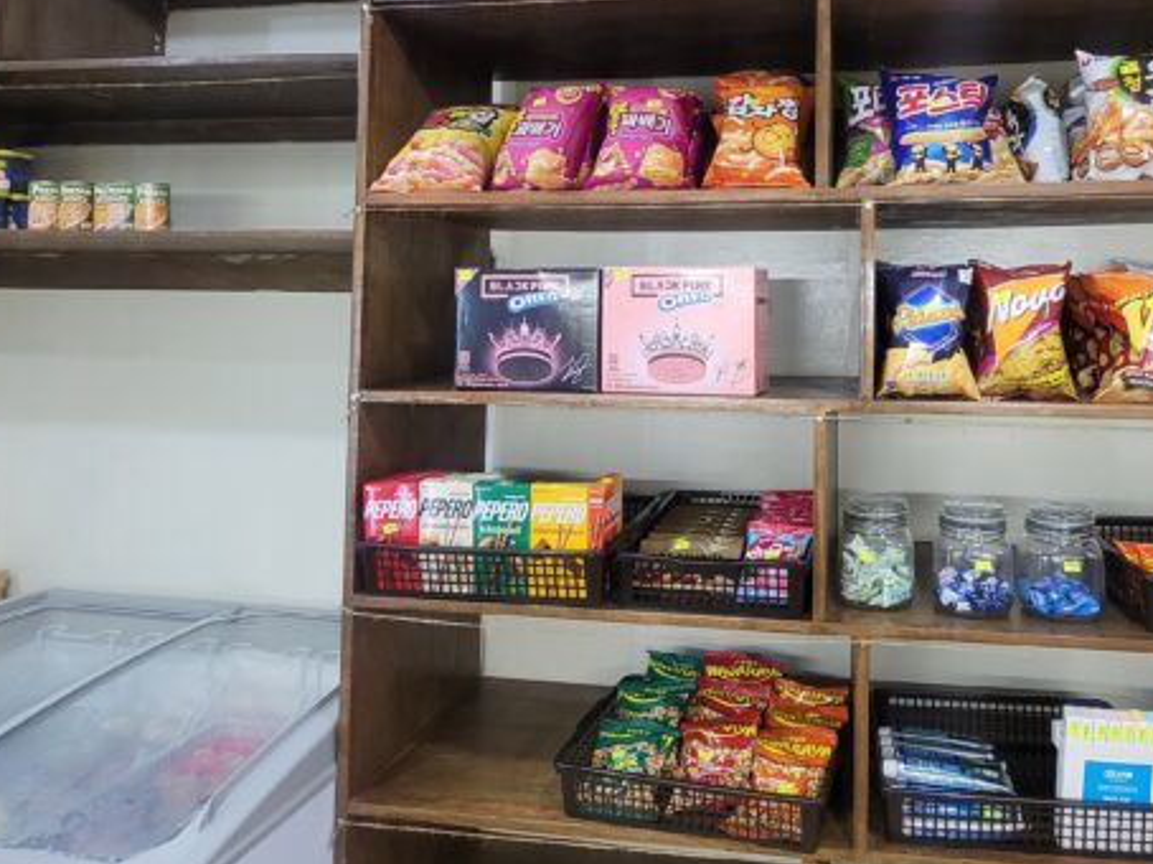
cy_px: 285
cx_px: 739
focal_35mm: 22
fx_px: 732
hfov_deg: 74.7
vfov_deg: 59.6
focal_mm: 2.2
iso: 320
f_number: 2.2
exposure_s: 1/30
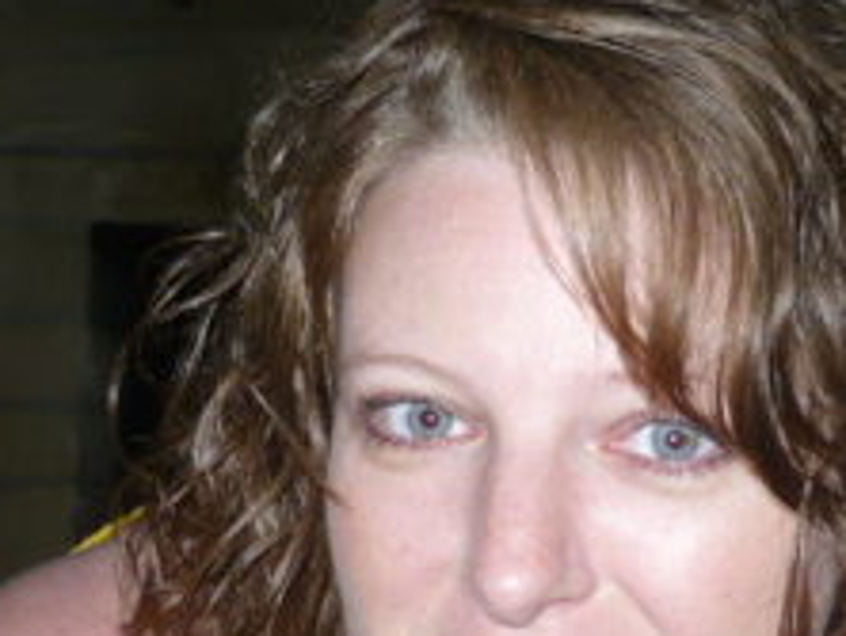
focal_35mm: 85
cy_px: 508
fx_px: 2080
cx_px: 553
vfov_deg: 17.3
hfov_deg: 22.9
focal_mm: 5.8
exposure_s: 1/30
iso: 100
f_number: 2.8
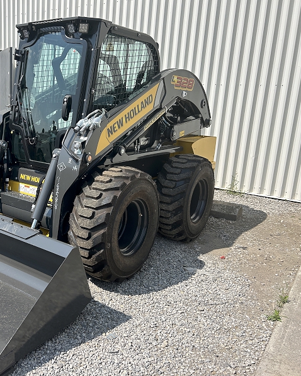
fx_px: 378
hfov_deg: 41.6
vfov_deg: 52.8
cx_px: 62
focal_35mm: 34
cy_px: 188
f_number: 1.5
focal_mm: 5.7
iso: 50
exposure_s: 1/4274
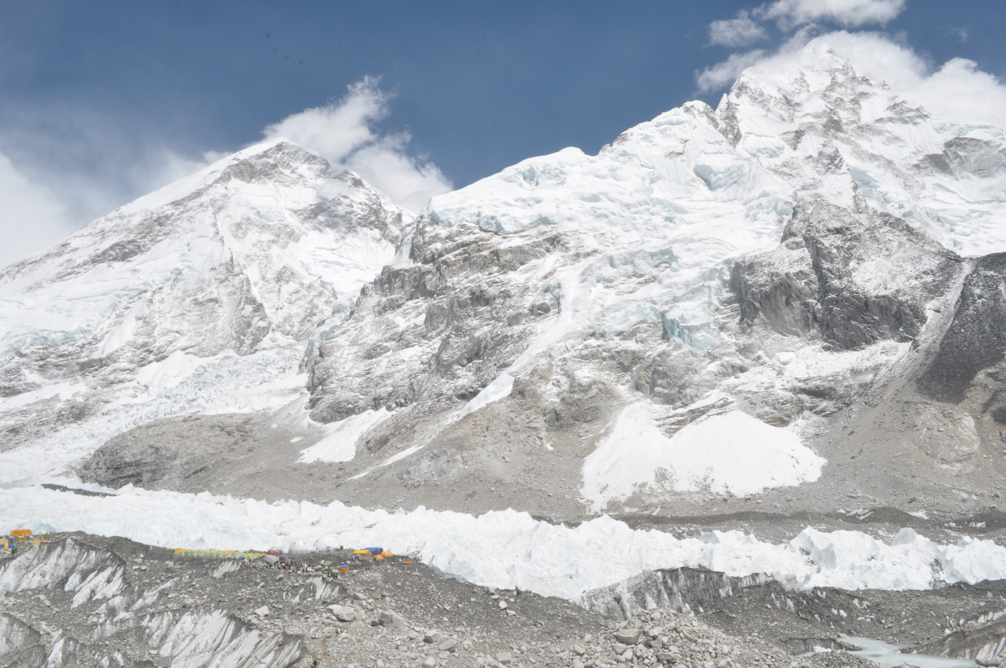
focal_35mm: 27
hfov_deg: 67.4
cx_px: 503
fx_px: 754
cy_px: 334
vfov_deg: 47.8
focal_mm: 18
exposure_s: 1/100
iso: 200
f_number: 22
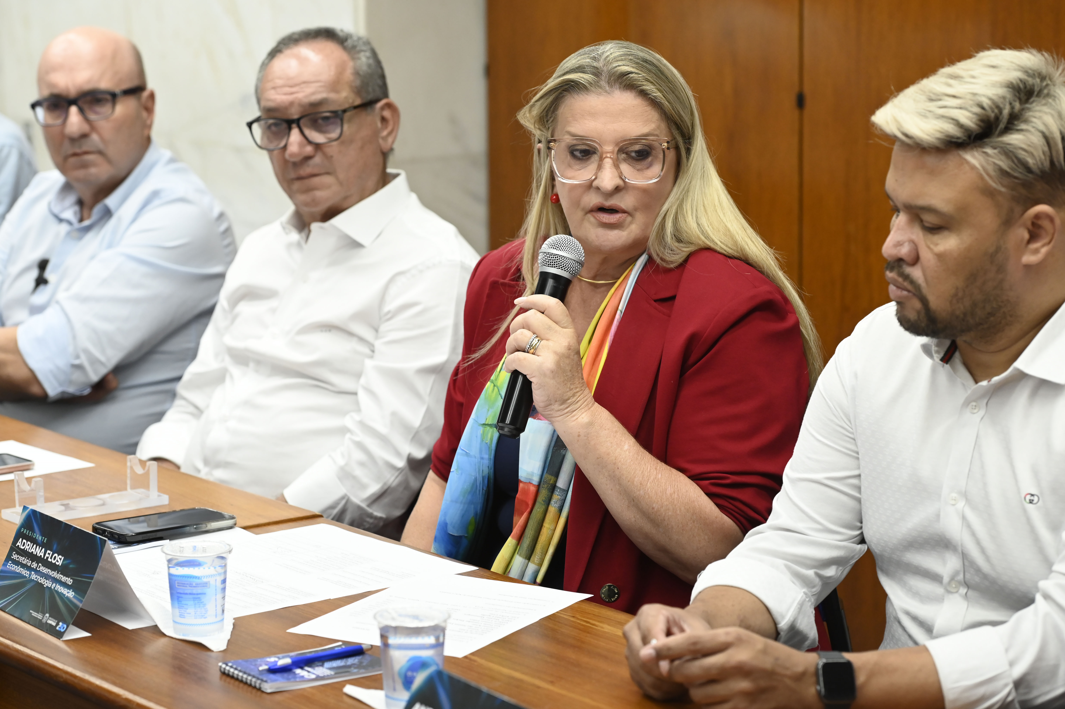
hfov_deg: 20.0
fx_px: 3015
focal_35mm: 102
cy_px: 354
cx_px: 532
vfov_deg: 13.4
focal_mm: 102
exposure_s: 1/200
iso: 2000
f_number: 5
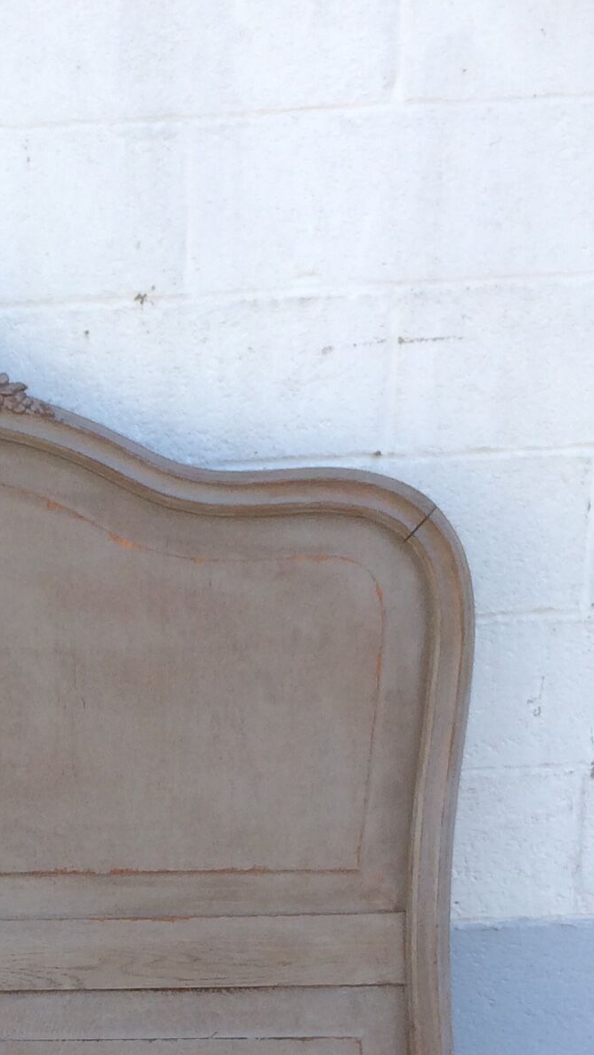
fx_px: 2435
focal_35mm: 87
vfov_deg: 23.6
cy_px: 1014
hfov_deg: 13.4
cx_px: -201
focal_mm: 4.15
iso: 32
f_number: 2.2
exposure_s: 1/707
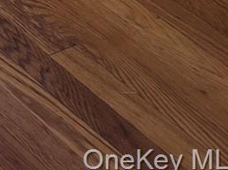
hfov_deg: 7.9
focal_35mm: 179
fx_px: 1178
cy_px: -482
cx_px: -629
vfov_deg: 6.7
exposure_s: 1/180
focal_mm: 5.4
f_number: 1.8
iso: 40
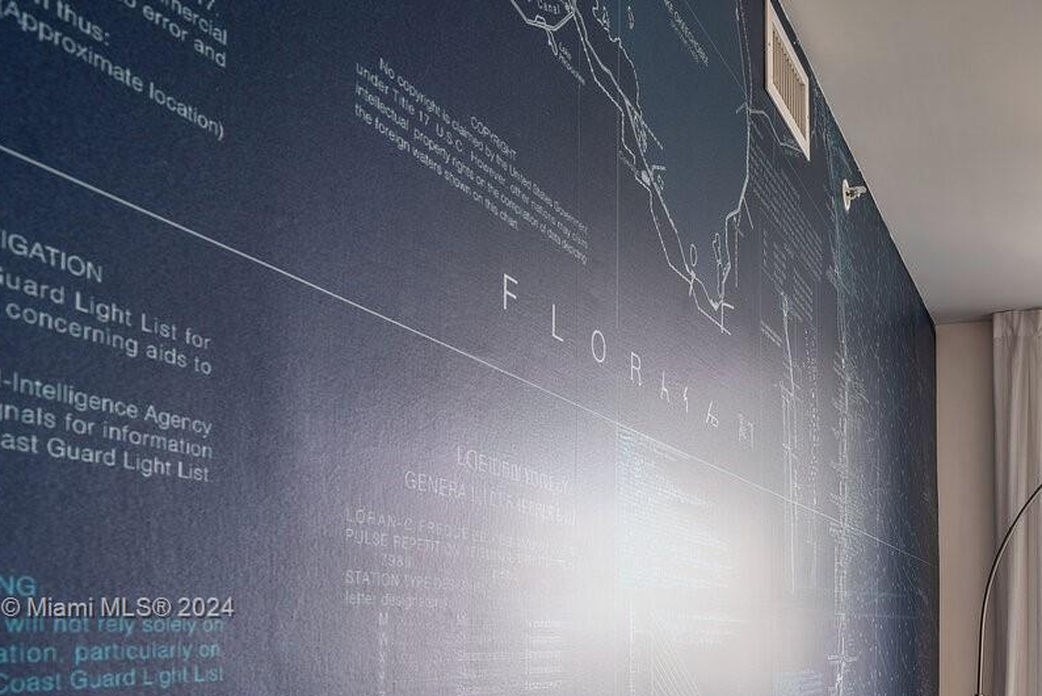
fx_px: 840
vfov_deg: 41.8
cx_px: 803
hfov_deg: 59.6
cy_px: 609
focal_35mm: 29
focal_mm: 16
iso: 100
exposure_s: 1/5
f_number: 8
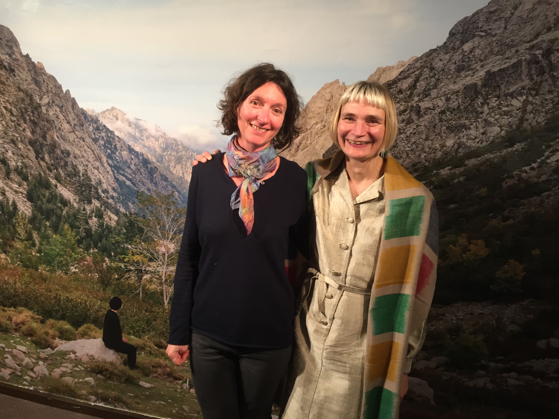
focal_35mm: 29
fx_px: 468
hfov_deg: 61.7
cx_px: 280
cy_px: 210
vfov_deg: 48.2
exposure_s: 1/33
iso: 100
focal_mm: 4.15
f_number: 2.2
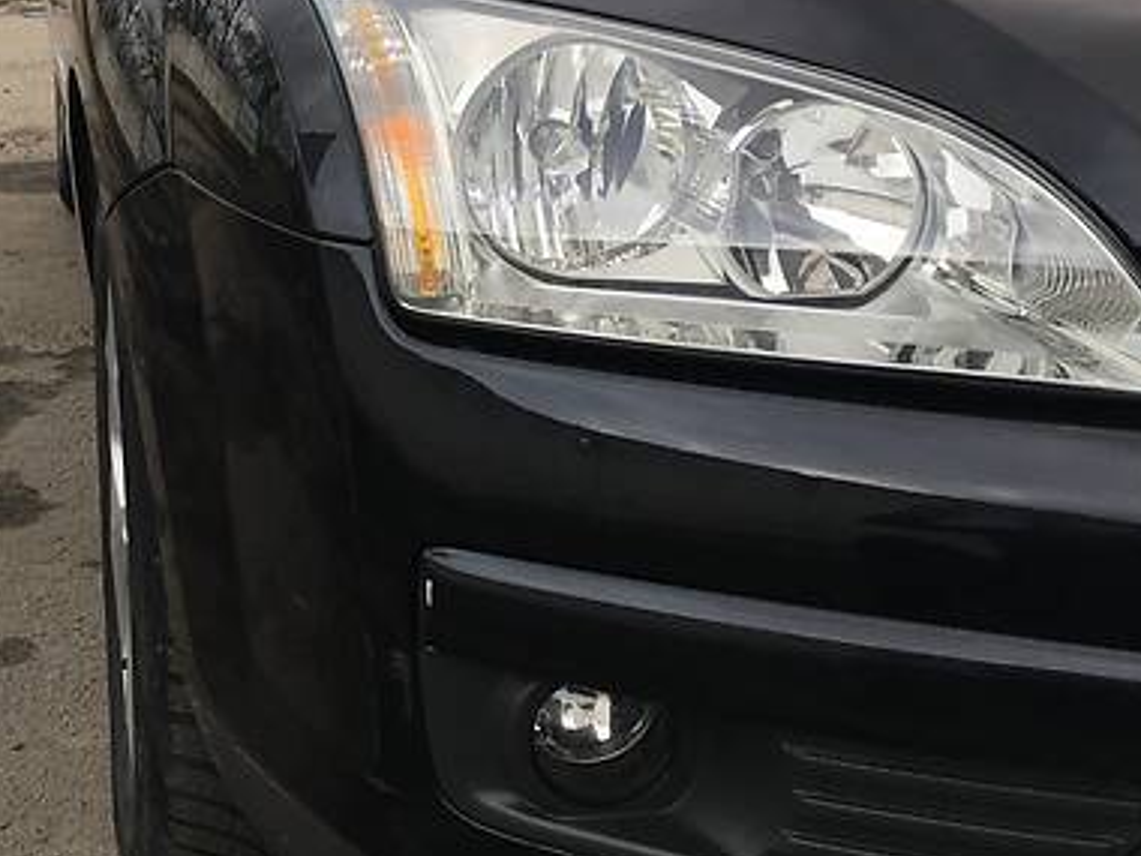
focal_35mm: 61
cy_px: 141
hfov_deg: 30.6
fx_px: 2011
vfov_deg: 23.6
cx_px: 168
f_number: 2.2
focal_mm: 4.2
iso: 25
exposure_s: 1/223
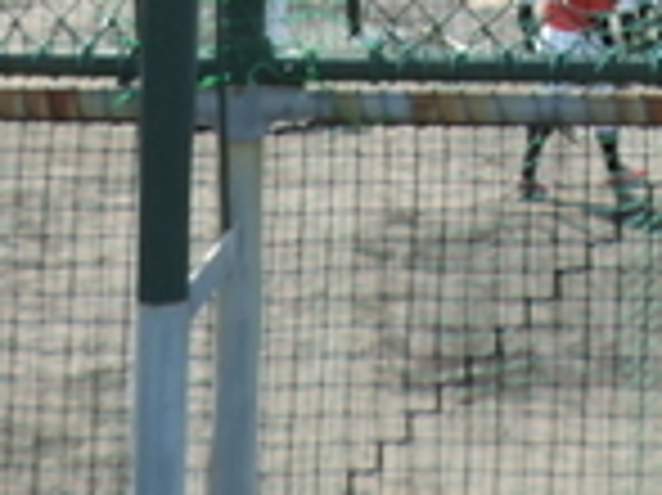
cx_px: 617
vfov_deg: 10.2
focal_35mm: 131
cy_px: -562
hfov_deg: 14.9
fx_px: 2503
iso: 80
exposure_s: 1/500
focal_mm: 4.3
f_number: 3
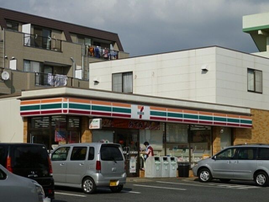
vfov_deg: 16.2
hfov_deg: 21.5
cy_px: 101
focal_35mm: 91
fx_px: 707
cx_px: 134
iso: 80
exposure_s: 1/800
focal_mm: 16.2
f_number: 5.7
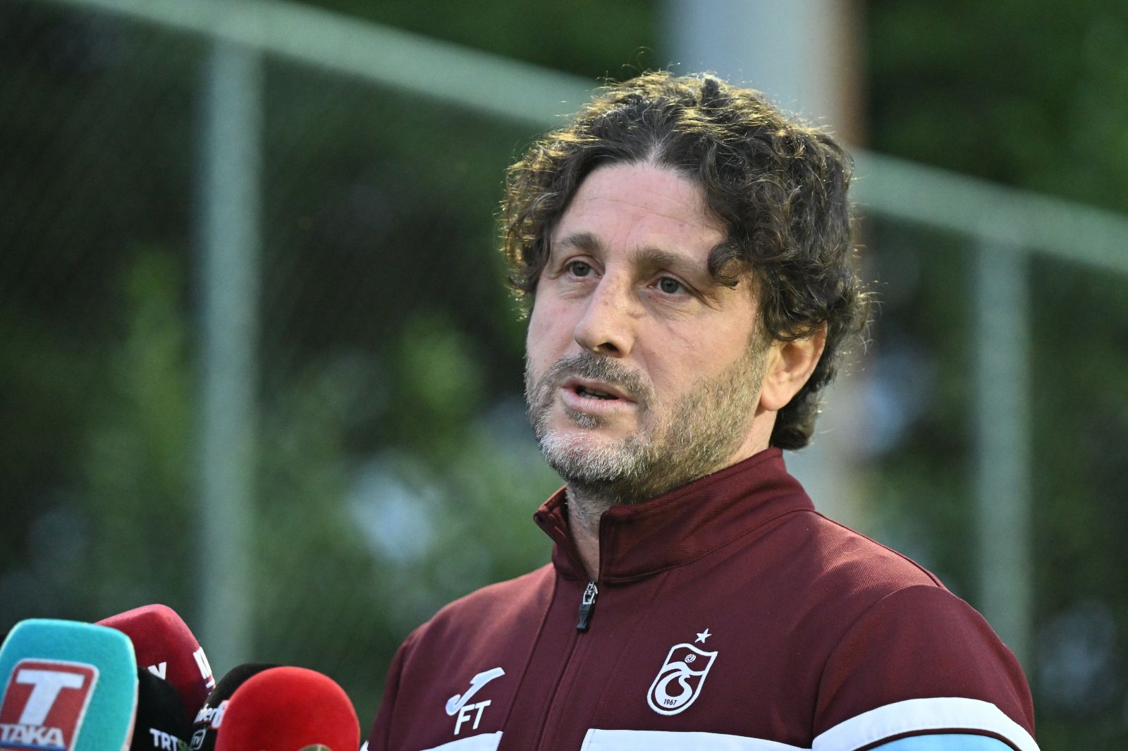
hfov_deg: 9.2
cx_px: 564
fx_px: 7046
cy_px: 376
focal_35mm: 225
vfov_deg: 6.1
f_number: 2.8
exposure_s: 1/320
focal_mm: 150
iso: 2500
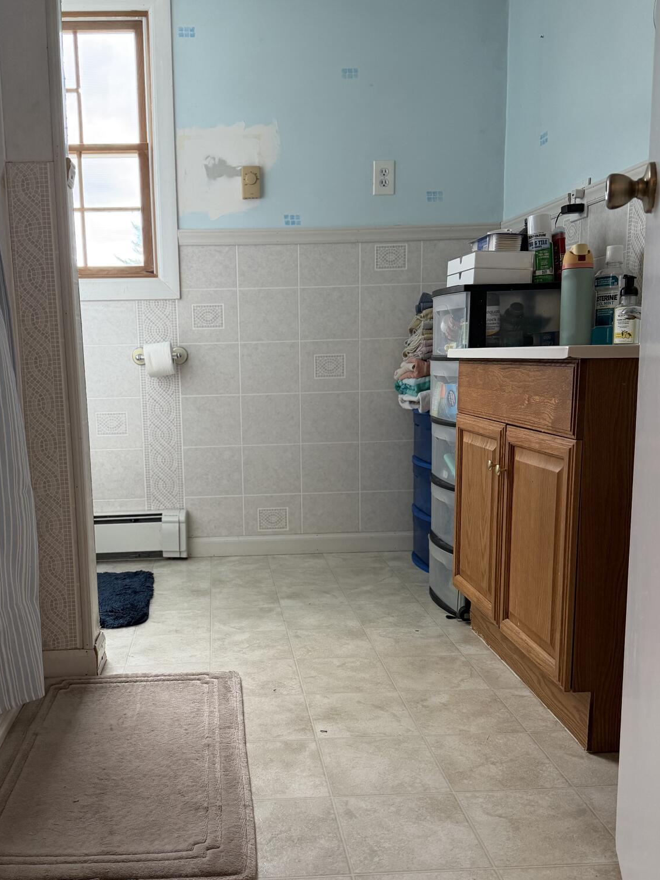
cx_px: 246
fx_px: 813
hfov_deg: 43.8
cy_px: 483
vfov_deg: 56.7
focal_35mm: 32
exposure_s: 1/60
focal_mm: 6.76
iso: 320
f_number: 1.78
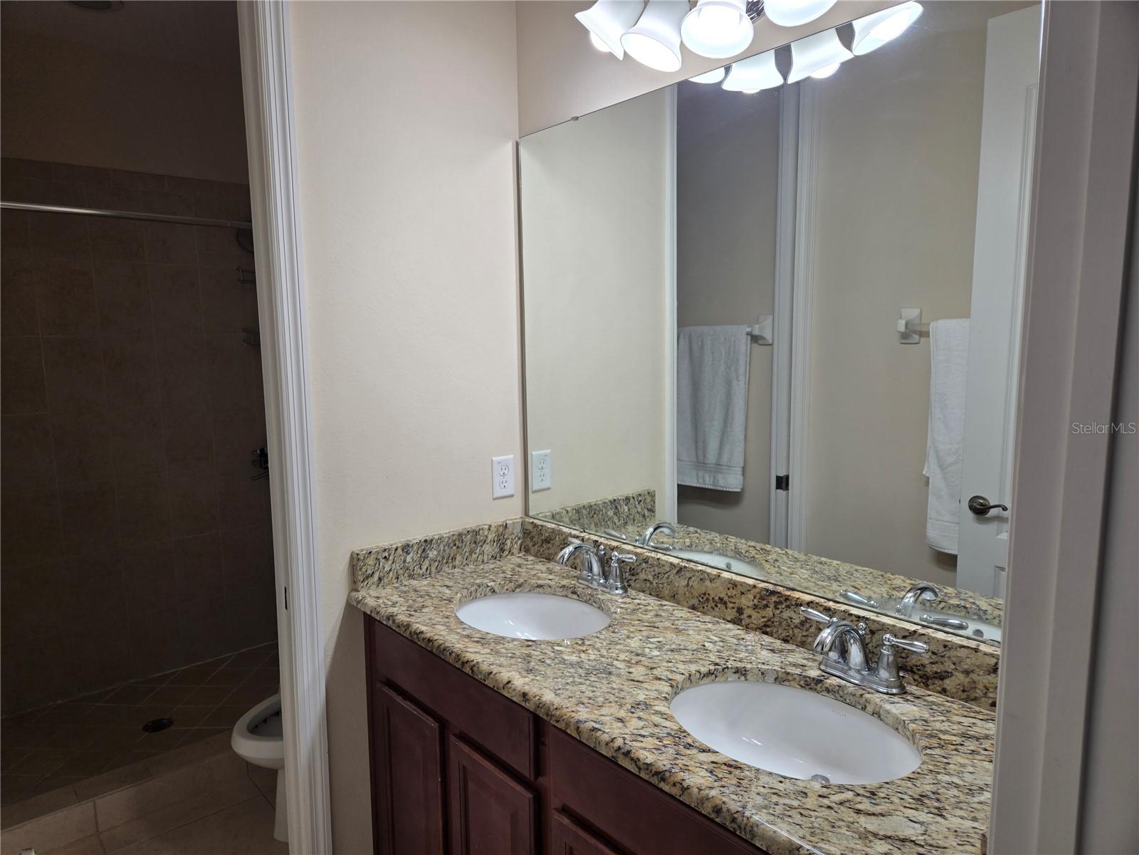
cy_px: 428
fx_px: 757
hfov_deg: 73.9
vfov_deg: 58.9
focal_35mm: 23
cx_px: 570
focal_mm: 5.4
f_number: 1.8
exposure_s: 1/138
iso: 25
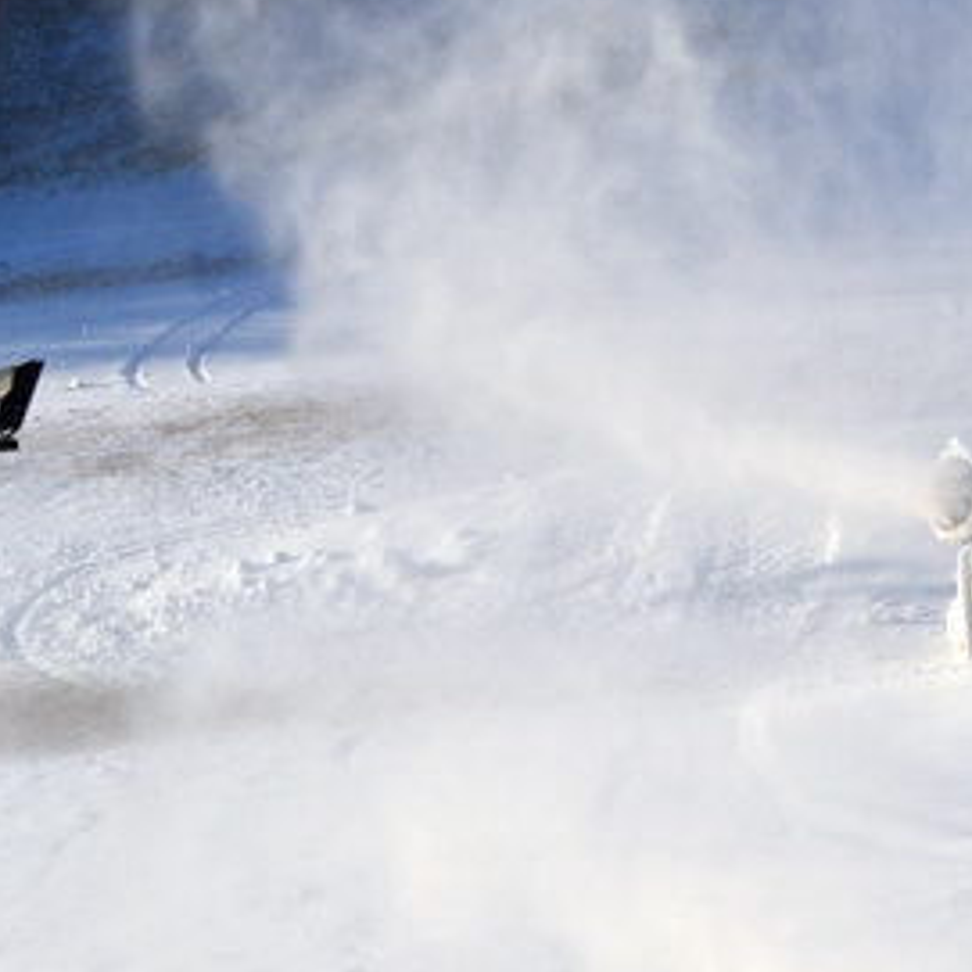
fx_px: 17949
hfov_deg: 3.1
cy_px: 757
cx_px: 958
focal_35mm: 565
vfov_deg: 3.1
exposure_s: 1/500
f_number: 11
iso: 280
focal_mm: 150
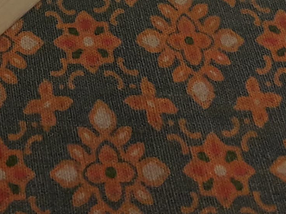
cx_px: -110
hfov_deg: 12.2
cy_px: -276
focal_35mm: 156
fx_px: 1289
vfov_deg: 8.7
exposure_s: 1/50
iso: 40
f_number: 1.9
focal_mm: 3.7
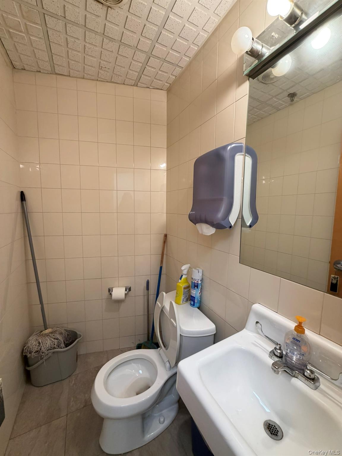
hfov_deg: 85.7
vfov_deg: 102.1
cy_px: 228
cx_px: 171
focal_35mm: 14
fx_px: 184
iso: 320
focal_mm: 2.22
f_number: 2.2
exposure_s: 1/60
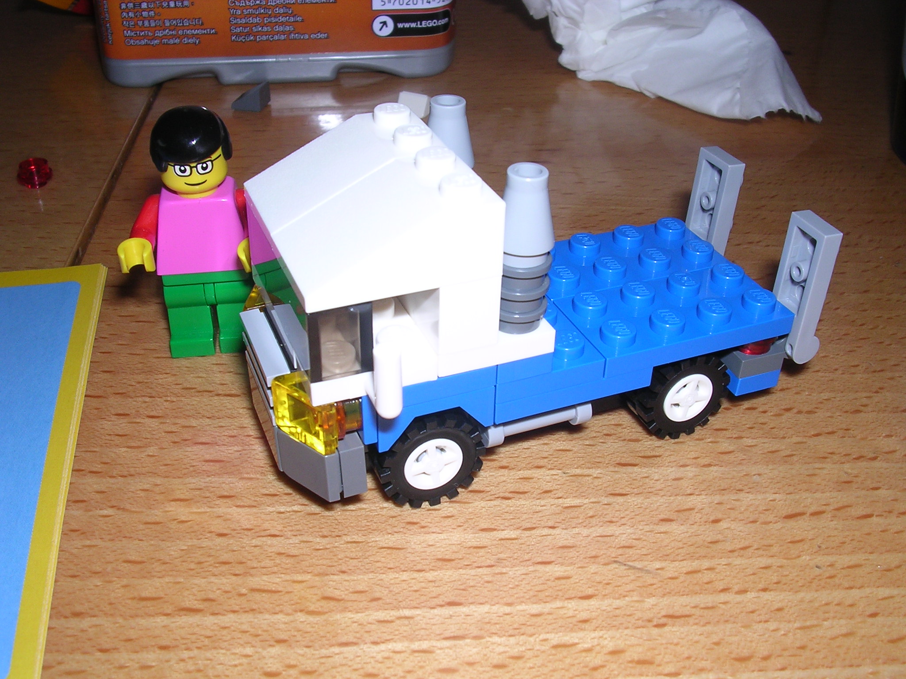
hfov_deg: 49.0
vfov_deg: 37.7
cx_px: 453
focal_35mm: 38
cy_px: 340
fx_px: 995
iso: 100
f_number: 5.6
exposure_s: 1/60.1
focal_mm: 5.8
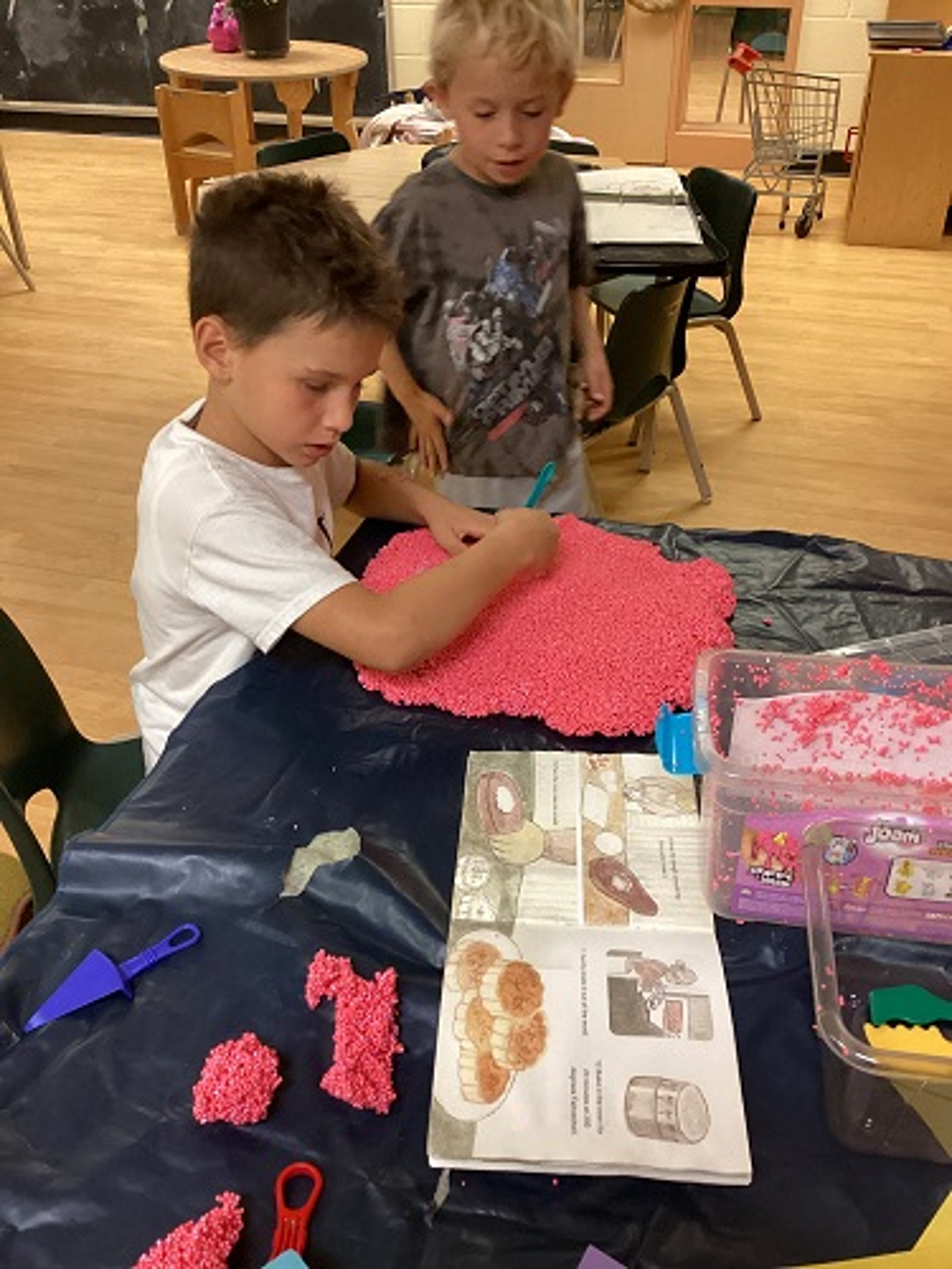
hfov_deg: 45.4
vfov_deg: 58.4
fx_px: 1137
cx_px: 476
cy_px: 634
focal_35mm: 31
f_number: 2.4
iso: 320
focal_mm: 3.3
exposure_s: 1/50
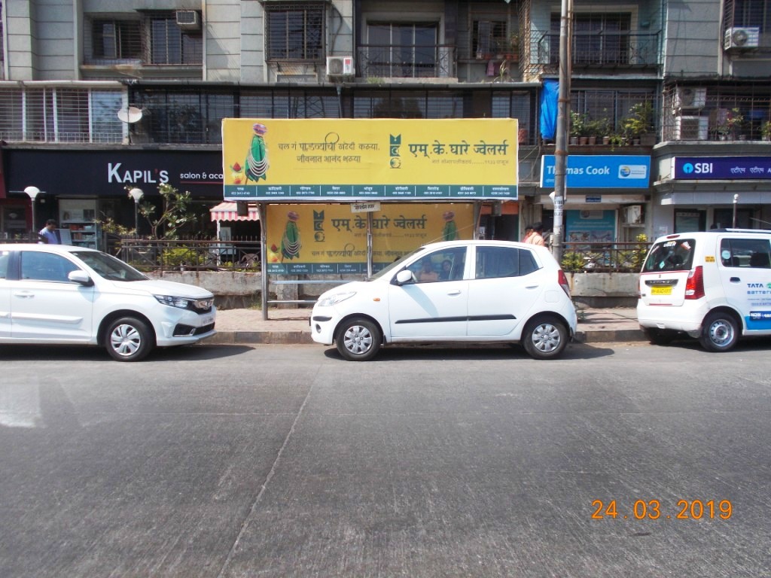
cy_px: 289
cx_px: 386
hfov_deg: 60.0
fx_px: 668
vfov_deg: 46.8
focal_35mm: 30
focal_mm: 5.3
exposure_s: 1/640
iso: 80
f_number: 3.4
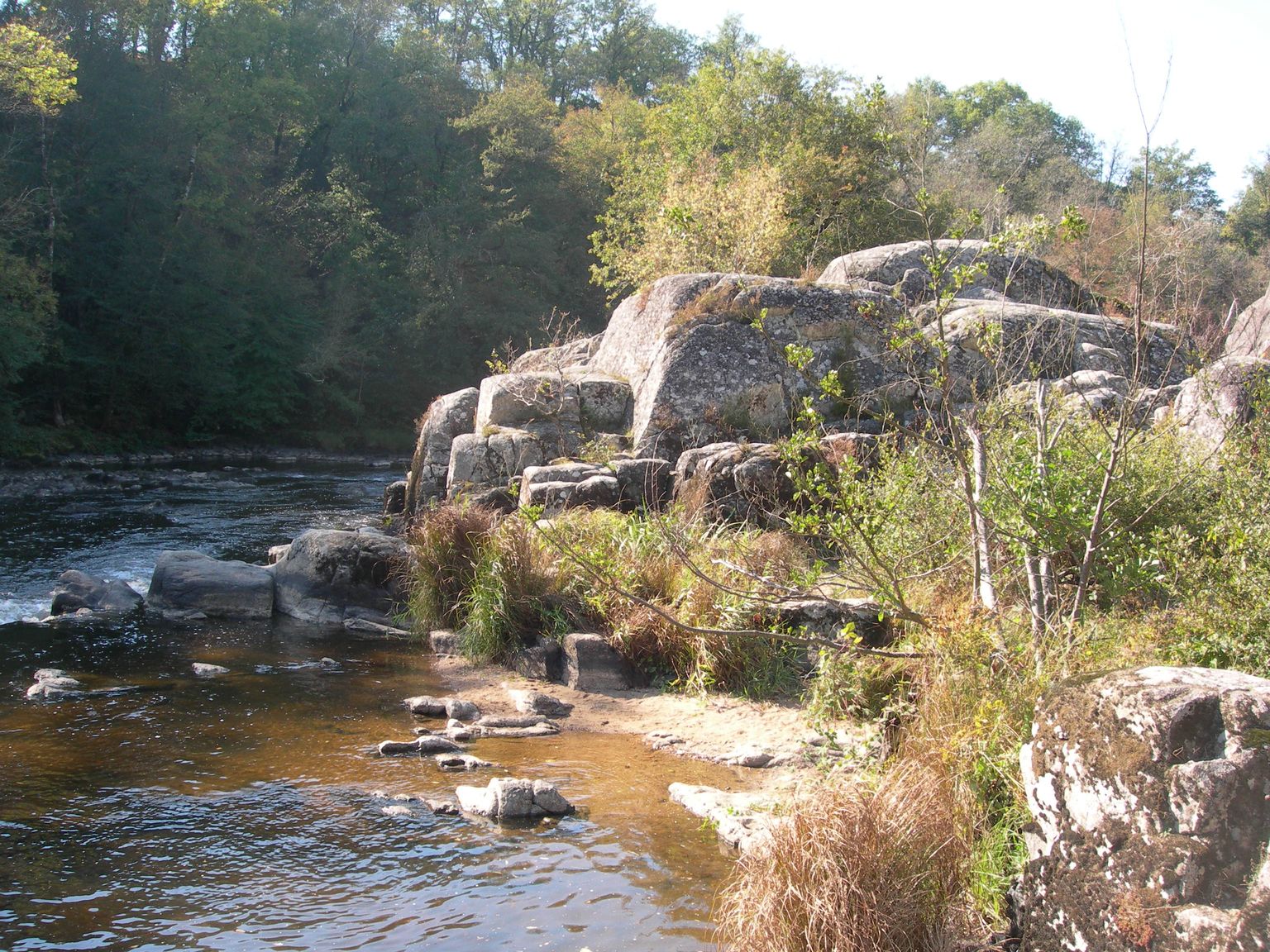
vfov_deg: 37.7
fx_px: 1394
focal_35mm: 38
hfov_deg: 49.0
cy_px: 476
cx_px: 635
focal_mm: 7.8
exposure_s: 1/97
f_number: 4.8
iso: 50
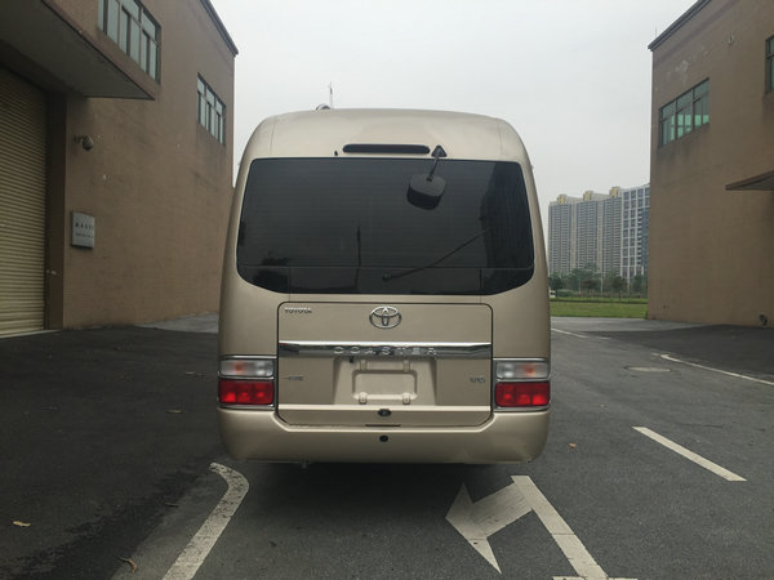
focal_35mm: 29
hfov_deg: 61.7
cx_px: 387
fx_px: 648
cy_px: 290
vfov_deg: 48.2
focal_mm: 4.15
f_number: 2.2
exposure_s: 1/1068
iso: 32
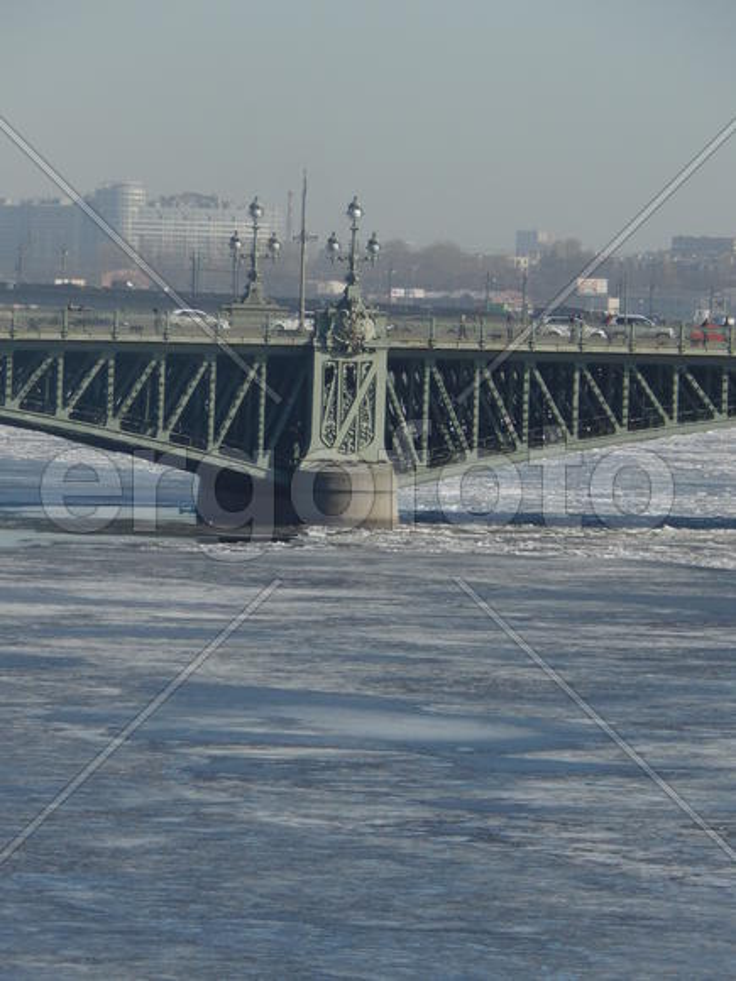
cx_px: 368
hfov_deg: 4.7
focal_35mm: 318
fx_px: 9015
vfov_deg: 6.2
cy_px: 490
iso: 125
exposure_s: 1/640
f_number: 5.7
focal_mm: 56.5
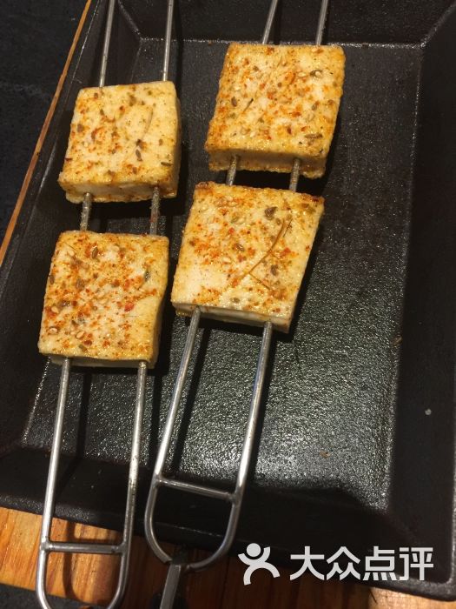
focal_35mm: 29
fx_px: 509
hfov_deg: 48.2
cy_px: 304
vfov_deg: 61.7
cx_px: 228
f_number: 2.2
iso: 125
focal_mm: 4.15
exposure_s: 1/10
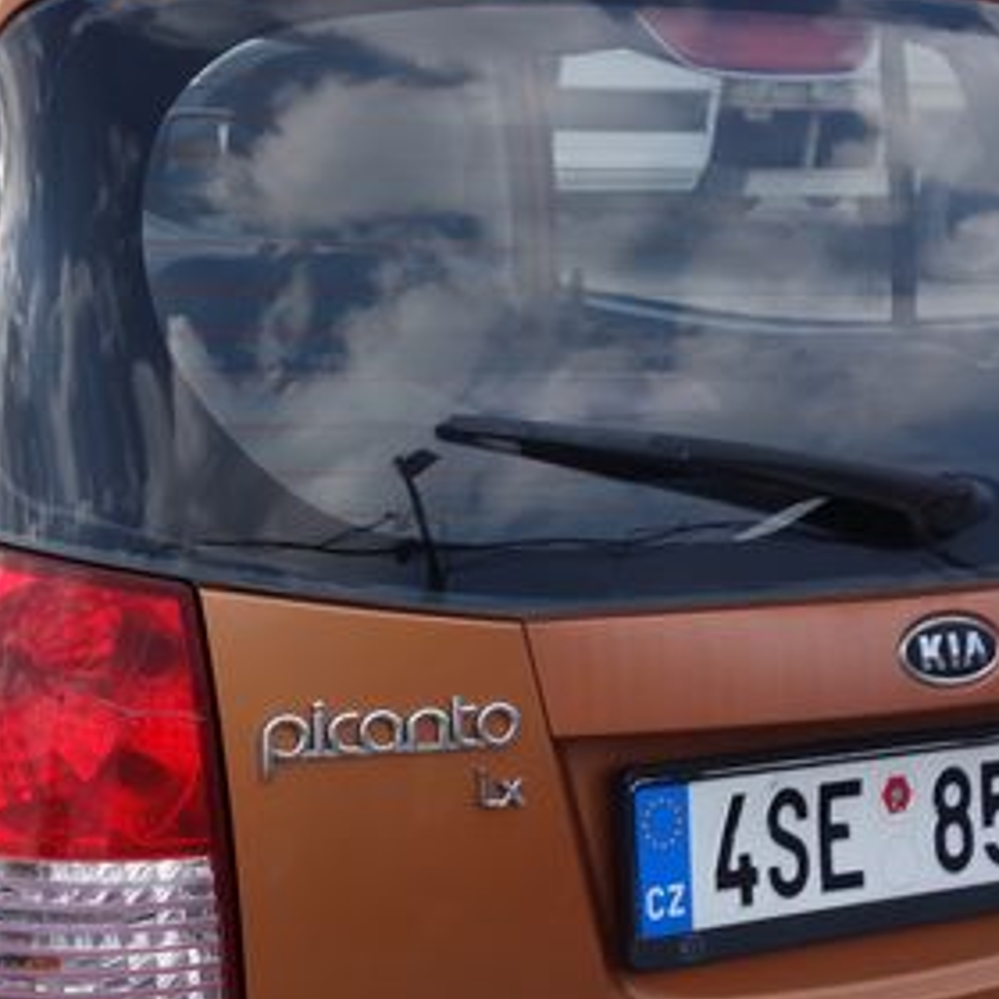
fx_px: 2841
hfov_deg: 19.7
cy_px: 715
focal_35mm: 87
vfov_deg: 19.8
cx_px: 178
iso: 125
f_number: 2.8
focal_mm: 10.4
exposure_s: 1/1000
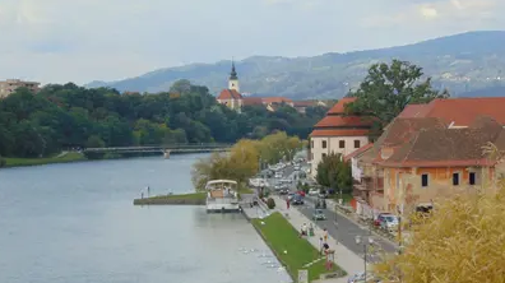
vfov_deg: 10.2
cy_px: 186
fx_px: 1592
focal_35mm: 119
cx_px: 251
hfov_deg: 18.0
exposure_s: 1/640
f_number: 3.9
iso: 80
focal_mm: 19.4
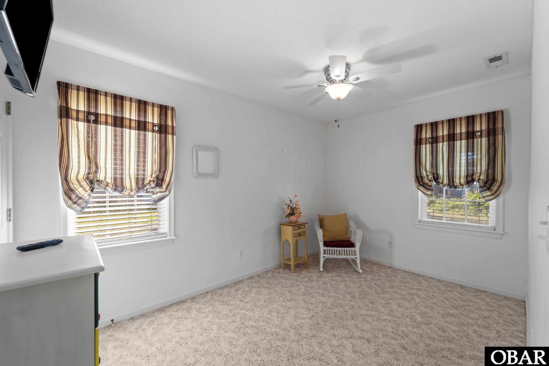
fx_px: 213
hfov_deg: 104.3
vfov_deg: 81.2
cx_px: 274
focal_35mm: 14
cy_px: 183
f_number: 8
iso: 100
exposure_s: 1/2
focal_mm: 14
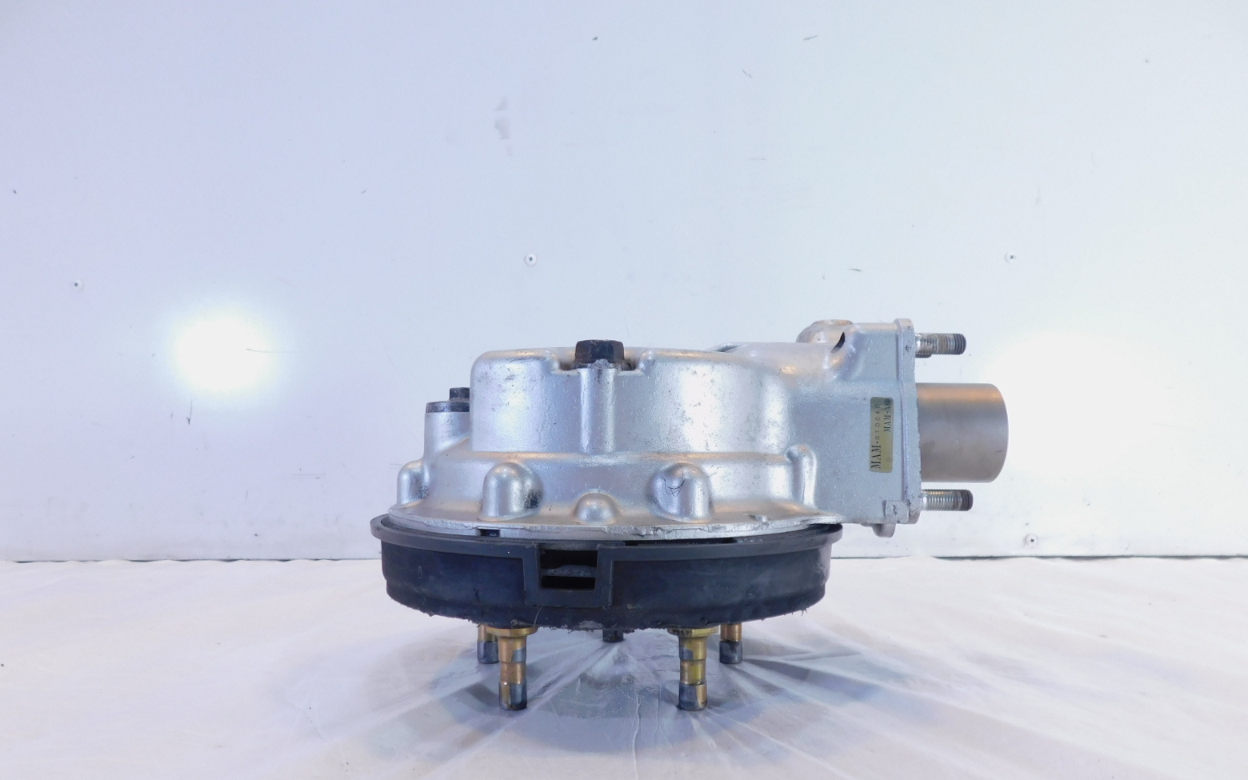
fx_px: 850
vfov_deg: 49.0
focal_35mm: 25
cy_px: 462
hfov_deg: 72.5
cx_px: 633
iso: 140
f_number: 3
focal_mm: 4
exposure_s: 1/30
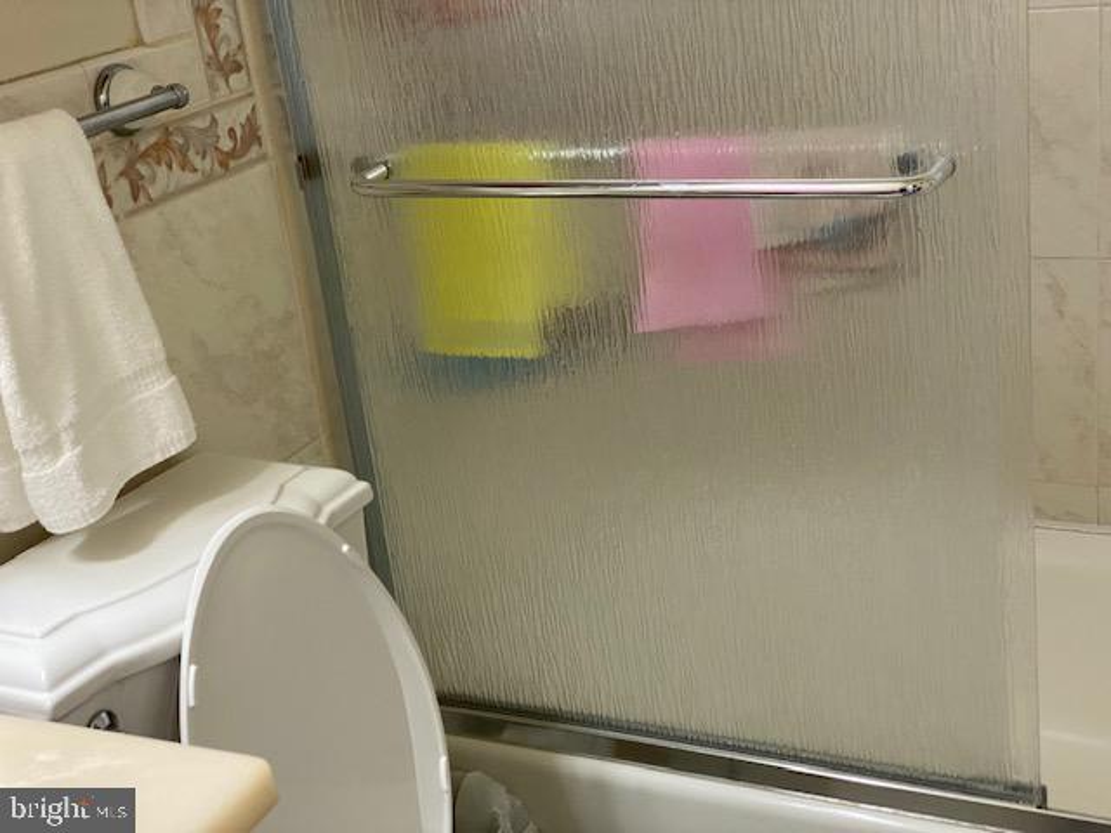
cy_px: 416
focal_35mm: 52
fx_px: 1669
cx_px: 556
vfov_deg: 28.0
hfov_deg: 36.8
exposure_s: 1/60
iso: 125
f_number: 2
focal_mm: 6
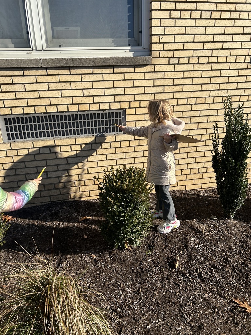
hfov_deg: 53.1
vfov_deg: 67.3
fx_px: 251
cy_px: 168
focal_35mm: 26
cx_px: 126
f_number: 1.5
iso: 50
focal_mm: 5.7
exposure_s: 1/2632
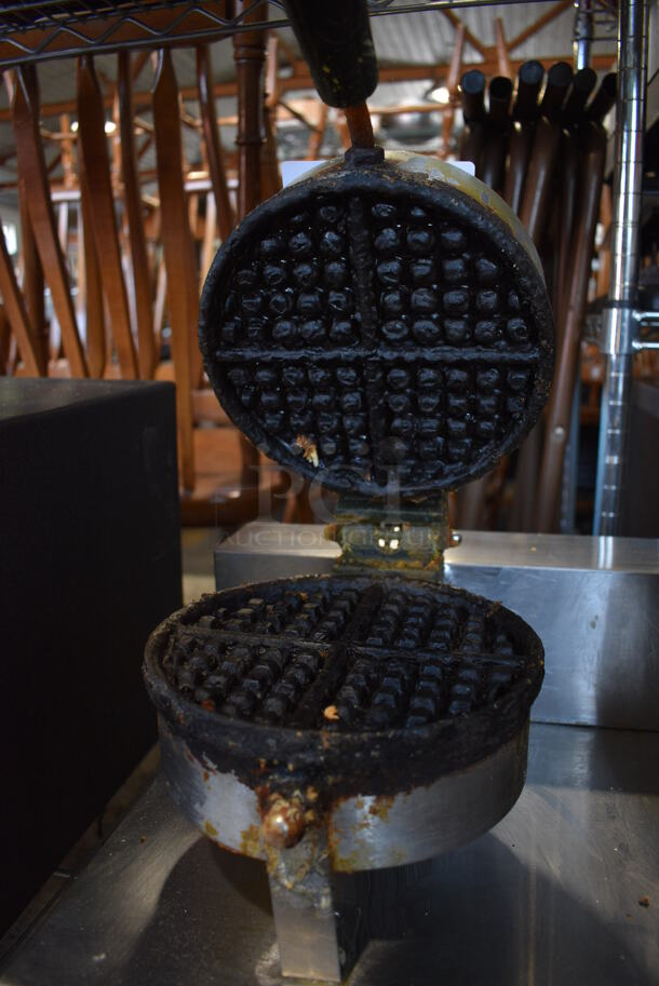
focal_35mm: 27
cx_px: 330
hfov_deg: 48.0
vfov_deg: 67.3
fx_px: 740
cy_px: 493
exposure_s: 1/125
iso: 800
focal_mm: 18
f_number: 3.5
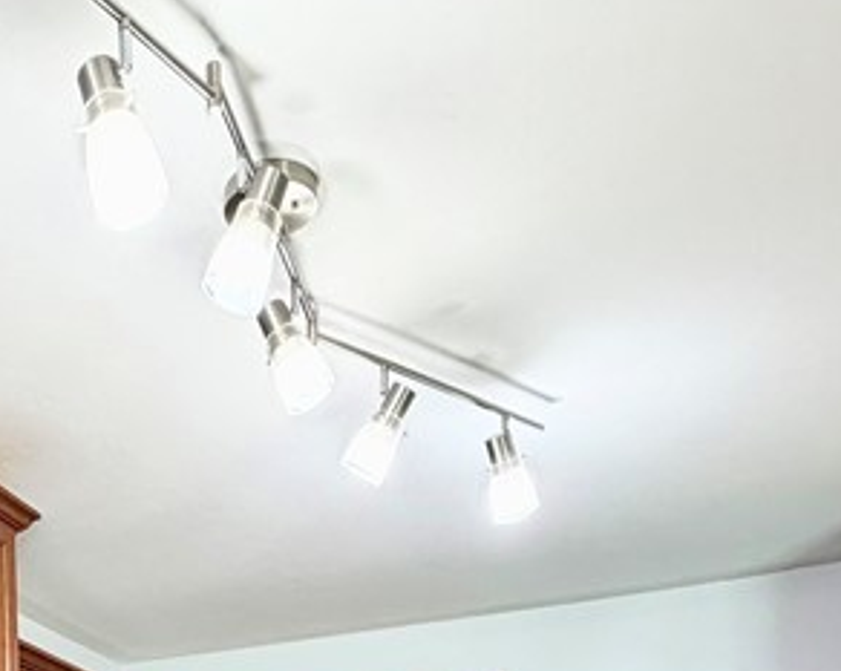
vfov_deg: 23.2
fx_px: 1194
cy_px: 1083
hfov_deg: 37.0
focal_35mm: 48
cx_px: 130
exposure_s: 1/60
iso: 320
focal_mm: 2.22
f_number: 2.2
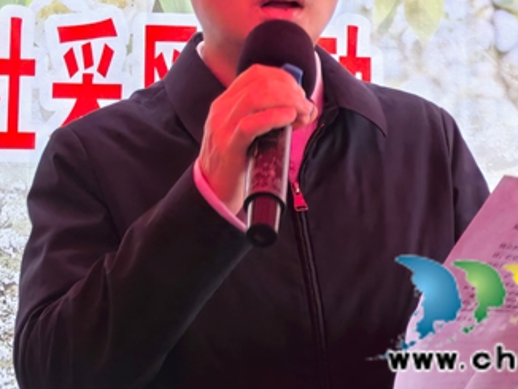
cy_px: 35
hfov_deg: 18.5
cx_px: 256
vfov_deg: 13.8
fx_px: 1587
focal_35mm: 106
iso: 100
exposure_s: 1/49.5
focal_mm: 5.52
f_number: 1.9
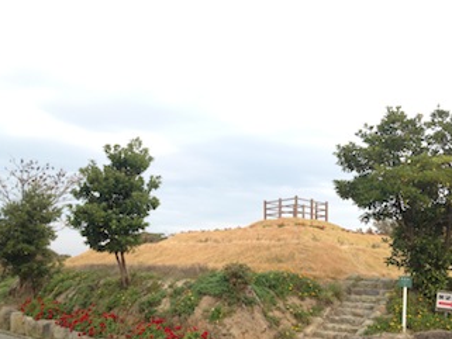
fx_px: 483
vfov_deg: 38.7
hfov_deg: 50.0
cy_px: 176
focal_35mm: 37
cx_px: 249
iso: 50
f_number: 2.4
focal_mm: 4.12
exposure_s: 1/133
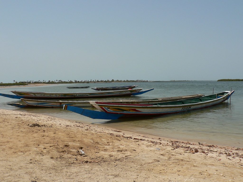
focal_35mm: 36
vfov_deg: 39.7
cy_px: 91
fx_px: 253
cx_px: 122
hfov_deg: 51.4
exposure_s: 1/640
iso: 80
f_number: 5.6
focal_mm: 6
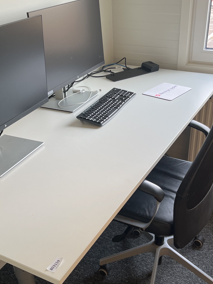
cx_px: 108
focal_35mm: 42
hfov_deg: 34.3
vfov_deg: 44.6
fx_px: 345
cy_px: 167
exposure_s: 1/50
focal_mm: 5.1
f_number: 1.6
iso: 64
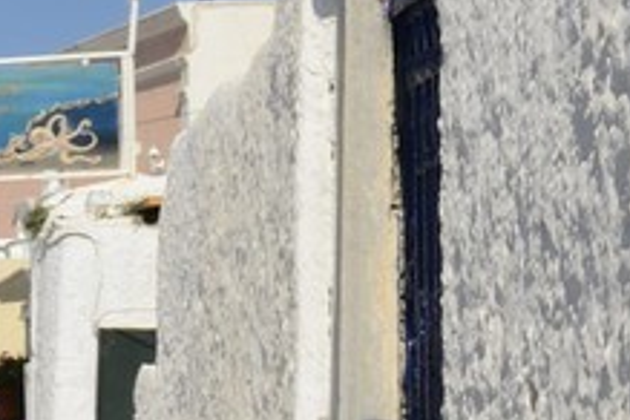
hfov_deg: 9.0
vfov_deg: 7.8
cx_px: -1395
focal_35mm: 175
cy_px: 501
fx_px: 3062
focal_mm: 24
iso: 100
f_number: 10
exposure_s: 1/250
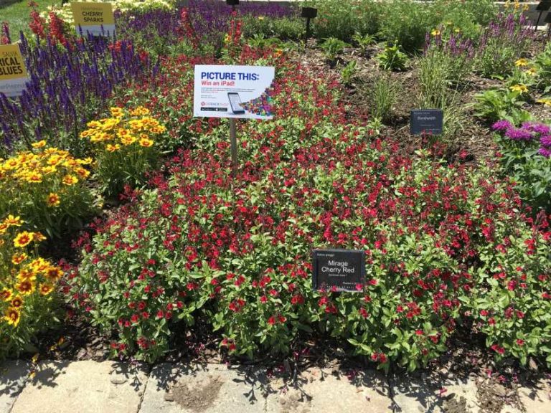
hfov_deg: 61.7
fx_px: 462
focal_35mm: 29
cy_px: 206
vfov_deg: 48.2
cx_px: 276
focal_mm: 4.15
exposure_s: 1/1012
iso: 25
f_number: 2.2
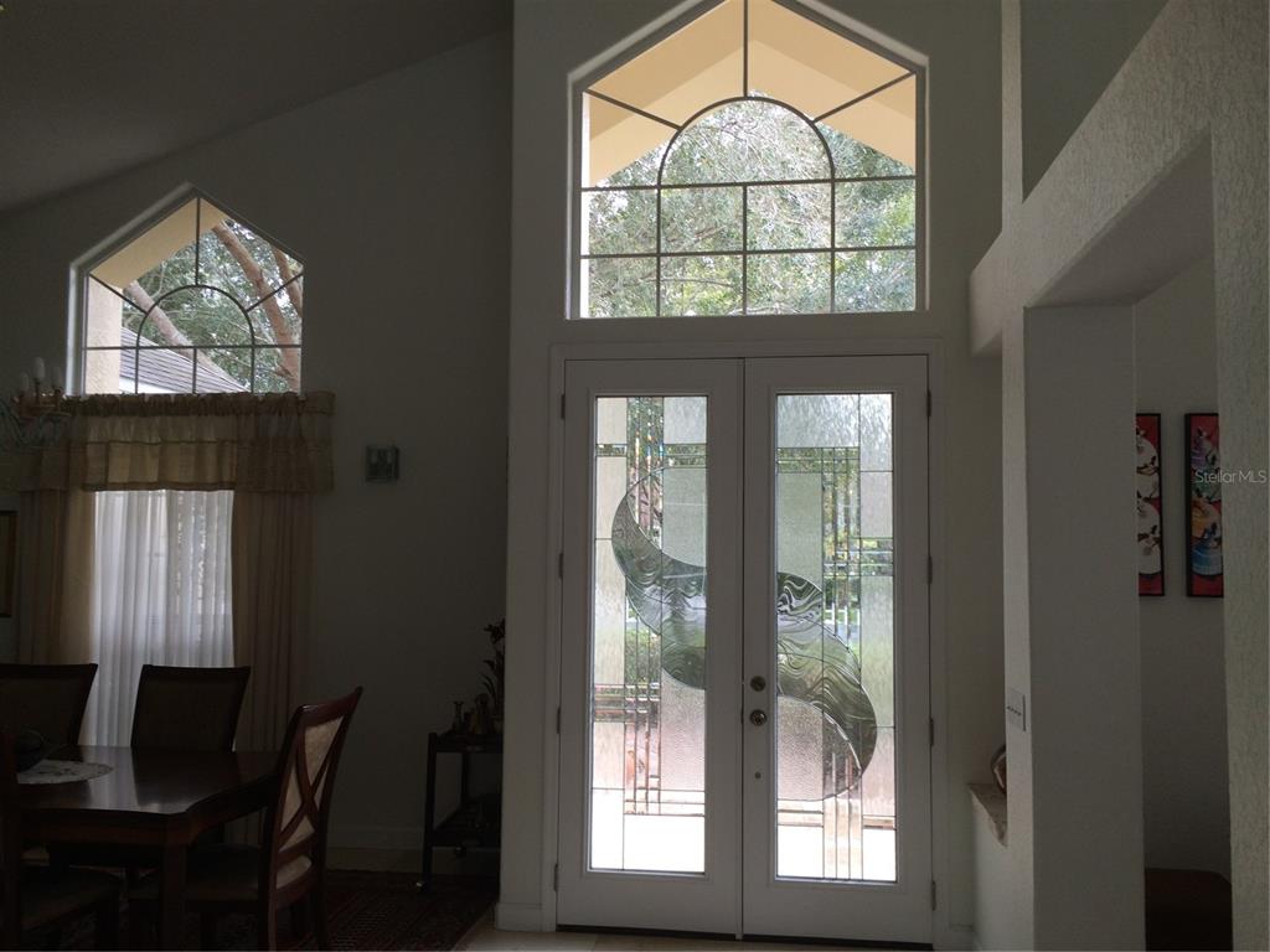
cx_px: 635
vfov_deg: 48.2
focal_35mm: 29
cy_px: 476
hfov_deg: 61.7
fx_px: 1064
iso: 50
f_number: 2.2
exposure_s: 1/60
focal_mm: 4.15
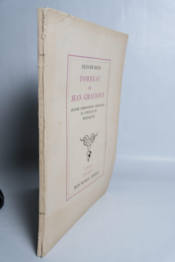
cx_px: 88
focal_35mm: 32
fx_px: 233
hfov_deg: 41.1
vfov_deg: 58.7
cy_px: 131
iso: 400
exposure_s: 1/100
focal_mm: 21.5
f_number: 3.5
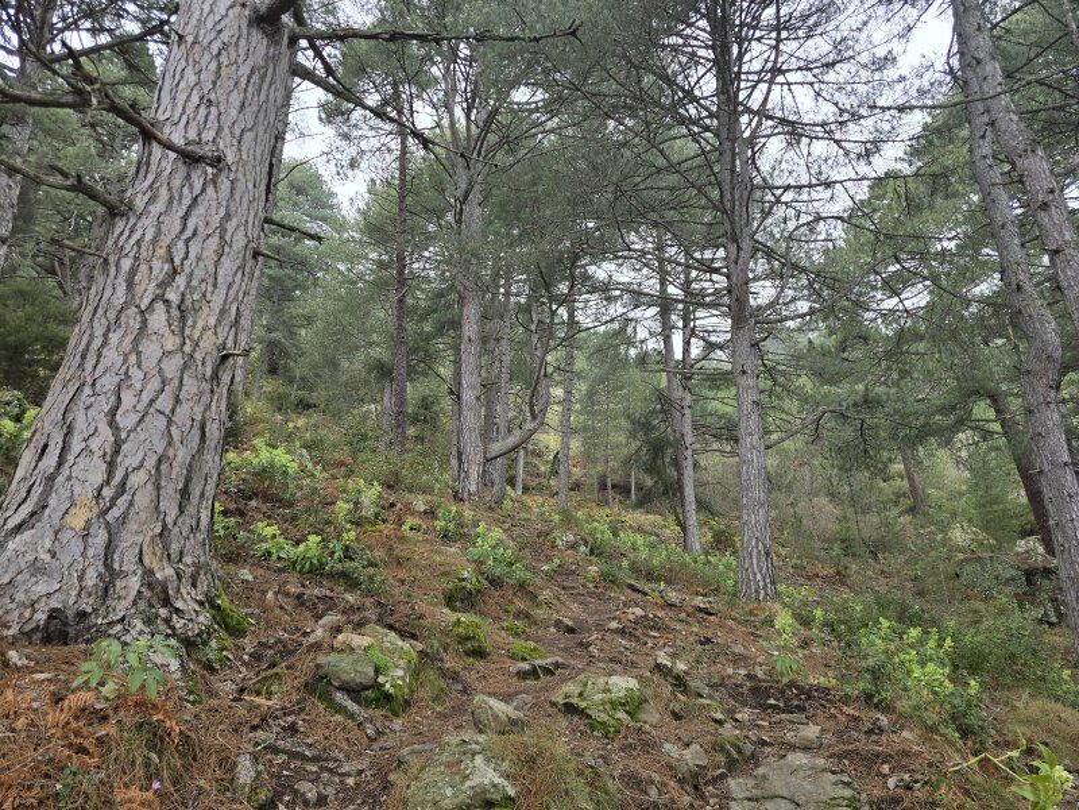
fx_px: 717
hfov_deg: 73.9
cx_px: 540
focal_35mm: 23
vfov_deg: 58.9
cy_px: 405
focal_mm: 6.3
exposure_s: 1/180
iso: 32
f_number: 1.7
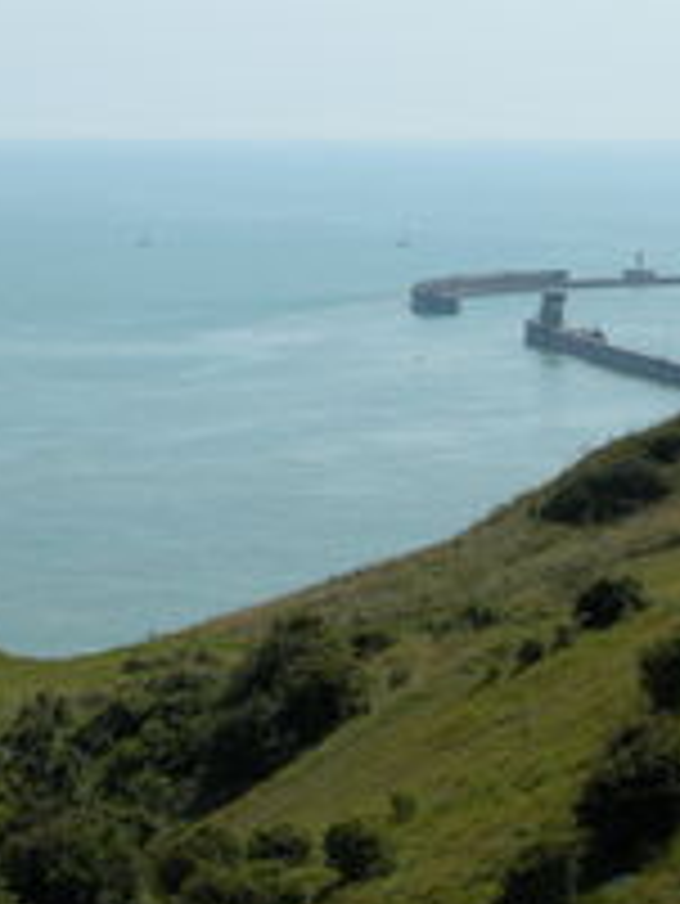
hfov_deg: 10.7
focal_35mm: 139
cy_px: 346
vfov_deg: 14.2
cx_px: 288
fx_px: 3637
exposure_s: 1/426
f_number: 7.4
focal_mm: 17.8
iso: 100
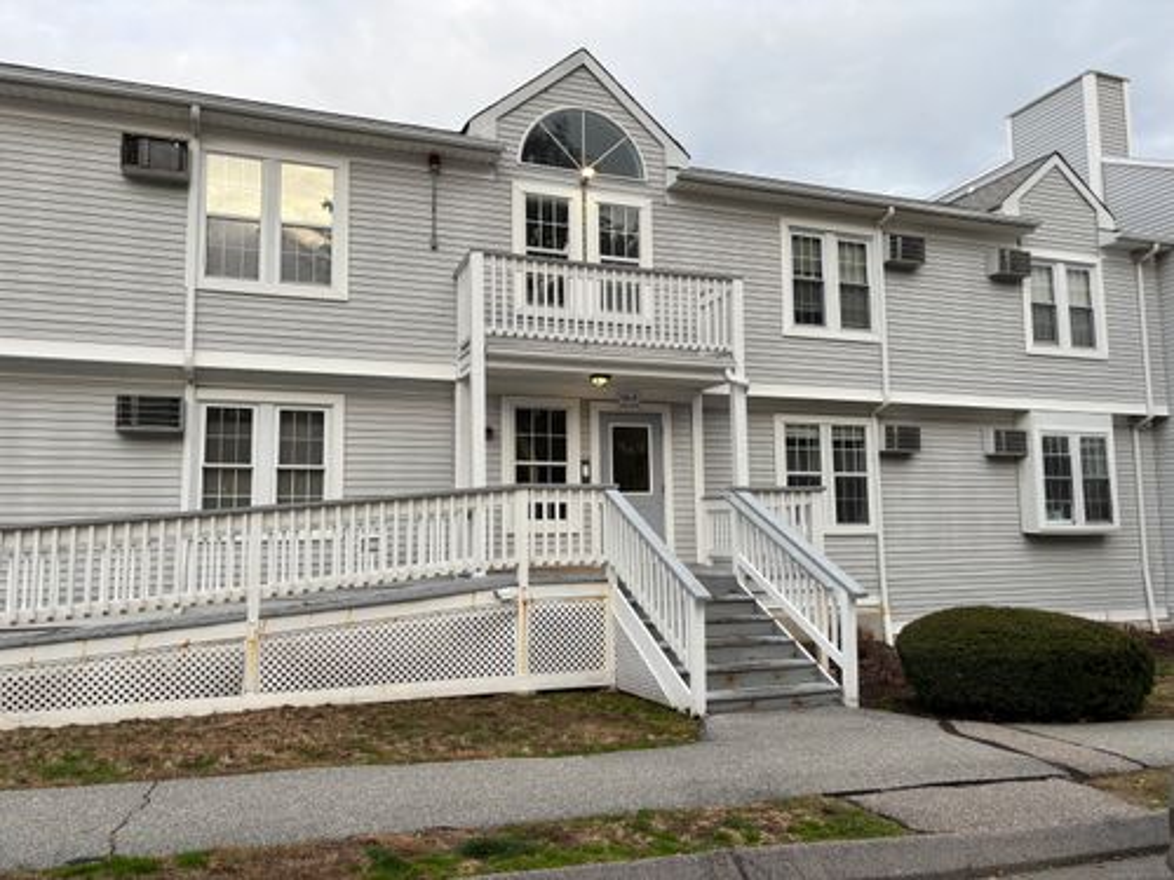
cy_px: 440
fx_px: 882
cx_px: 587
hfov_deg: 67.3
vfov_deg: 53.1
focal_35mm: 26
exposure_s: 1/539
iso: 50
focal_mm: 5.96
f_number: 1.6
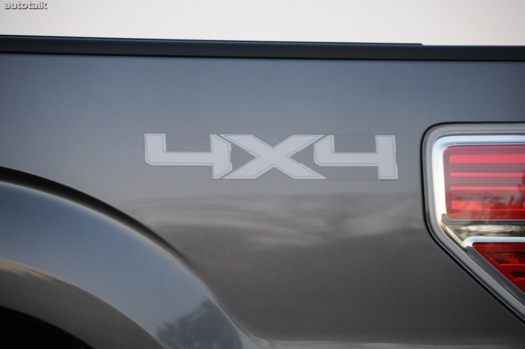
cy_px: 174
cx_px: 262
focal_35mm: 165
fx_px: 2404
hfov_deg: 12.5
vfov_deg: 8.3
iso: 800
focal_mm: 110
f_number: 5.6
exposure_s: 1/125
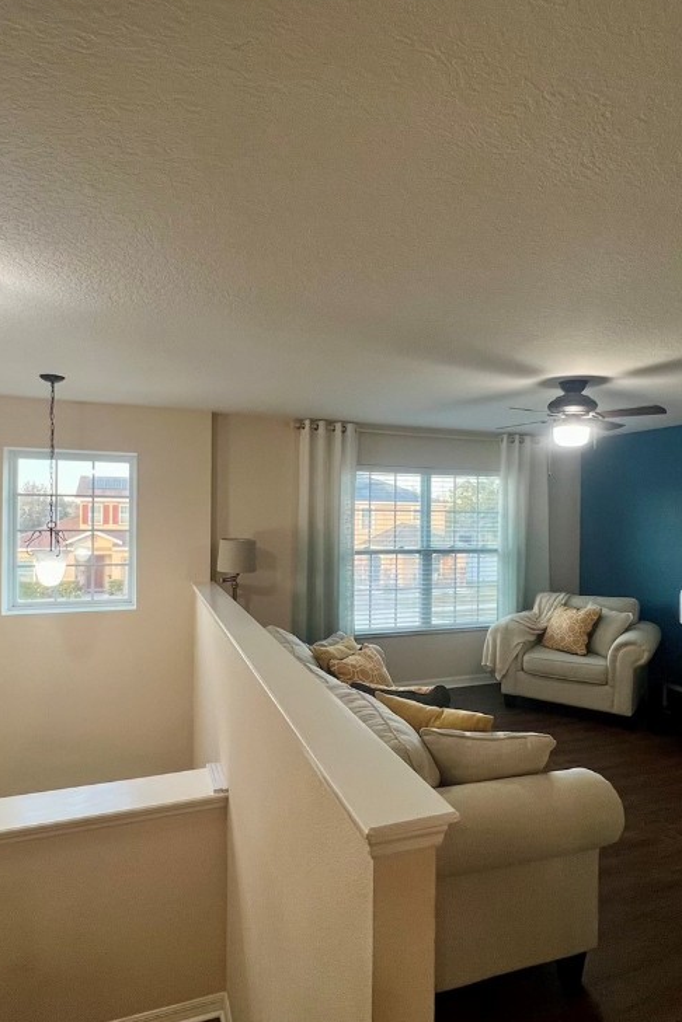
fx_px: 540
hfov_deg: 64.6
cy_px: 517
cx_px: 345
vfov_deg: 86.9
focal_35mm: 19
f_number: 1.8
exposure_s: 1/120
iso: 200
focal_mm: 1.57
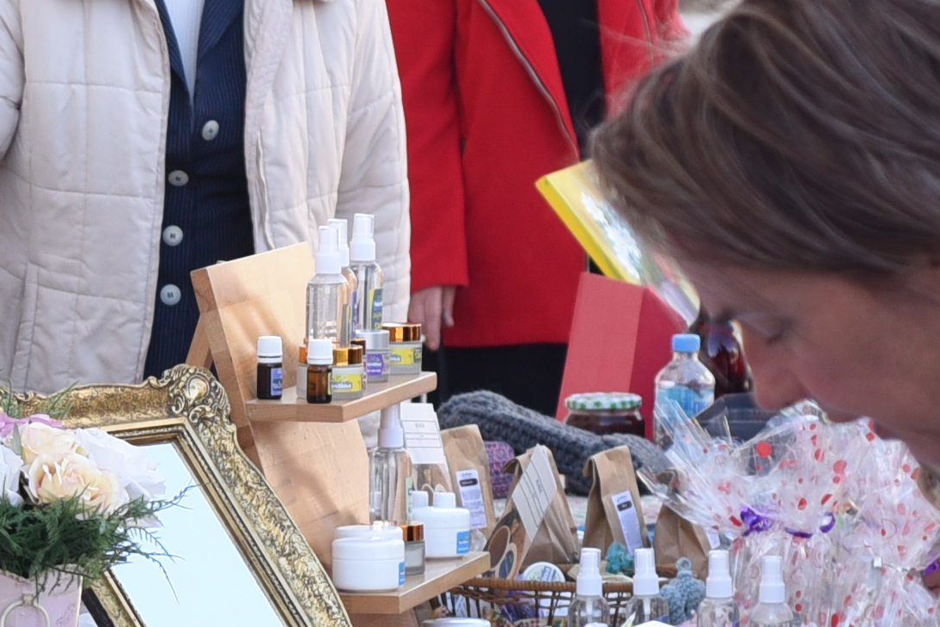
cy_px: 832
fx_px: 7182
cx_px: -425
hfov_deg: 7.4
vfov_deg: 5.0
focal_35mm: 275
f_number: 5
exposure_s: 1/250
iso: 250
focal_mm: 50
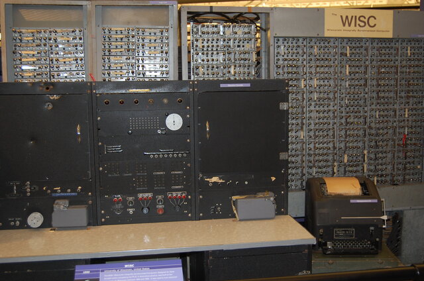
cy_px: 140
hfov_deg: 49.6
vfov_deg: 34.1
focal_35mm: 39
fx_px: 458
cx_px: 212
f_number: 4.2
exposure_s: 1/60
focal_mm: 26
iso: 400
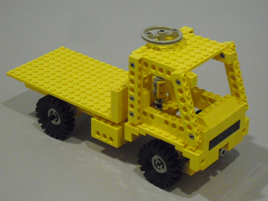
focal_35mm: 109
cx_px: 133
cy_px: 101
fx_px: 844
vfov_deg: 13.6
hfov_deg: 18.0
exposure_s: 1/20
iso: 800
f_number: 5.6
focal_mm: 18.9
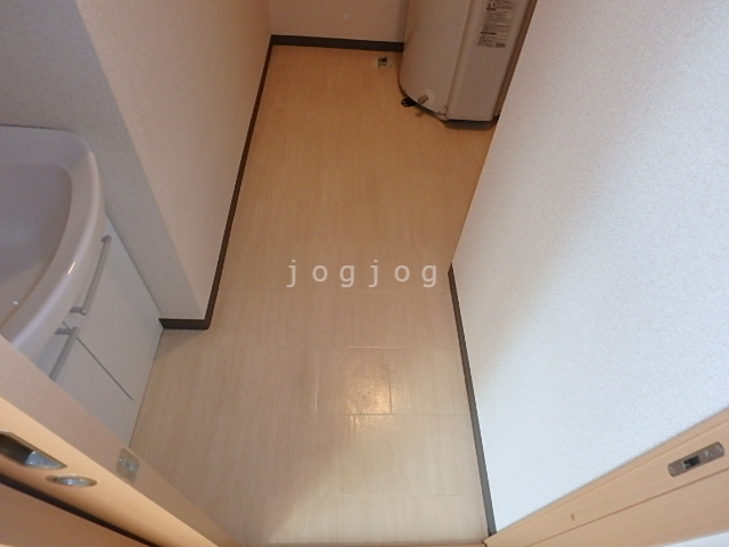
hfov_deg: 79.0
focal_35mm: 21
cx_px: 364
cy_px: 274
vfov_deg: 63.4
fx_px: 442
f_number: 3.5
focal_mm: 3.7
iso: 400
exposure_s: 1/30
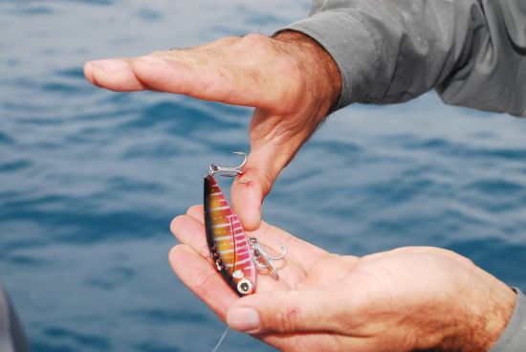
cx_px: 263
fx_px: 1053
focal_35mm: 72
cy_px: 176
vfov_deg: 19.0
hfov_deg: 28.0
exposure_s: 1/250
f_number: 8
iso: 250
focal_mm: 48
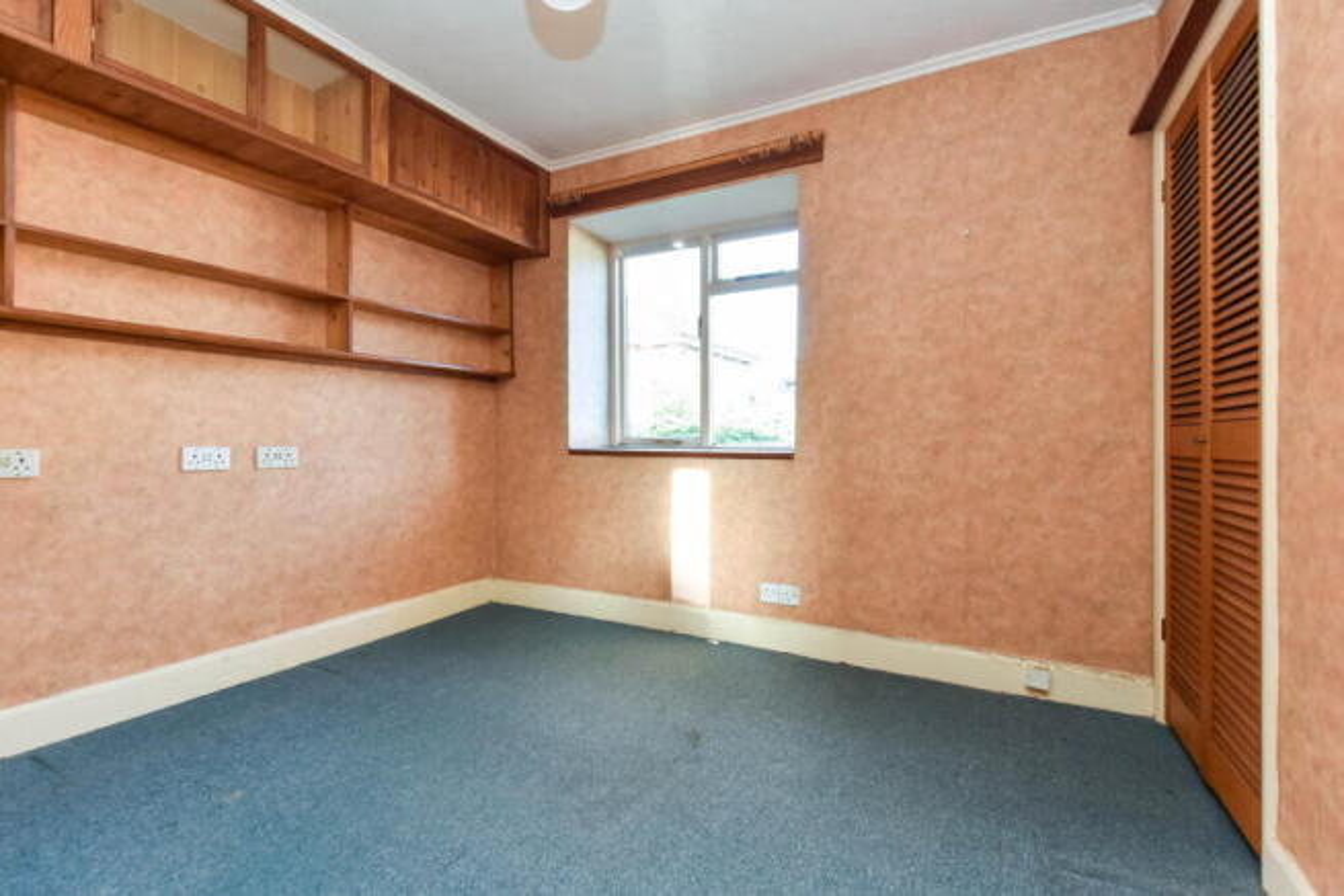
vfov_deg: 77.4
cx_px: 672
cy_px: 448
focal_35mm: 15
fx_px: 560
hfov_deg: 100.4
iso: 800
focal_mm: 10
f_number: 4.5
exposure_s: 1/160
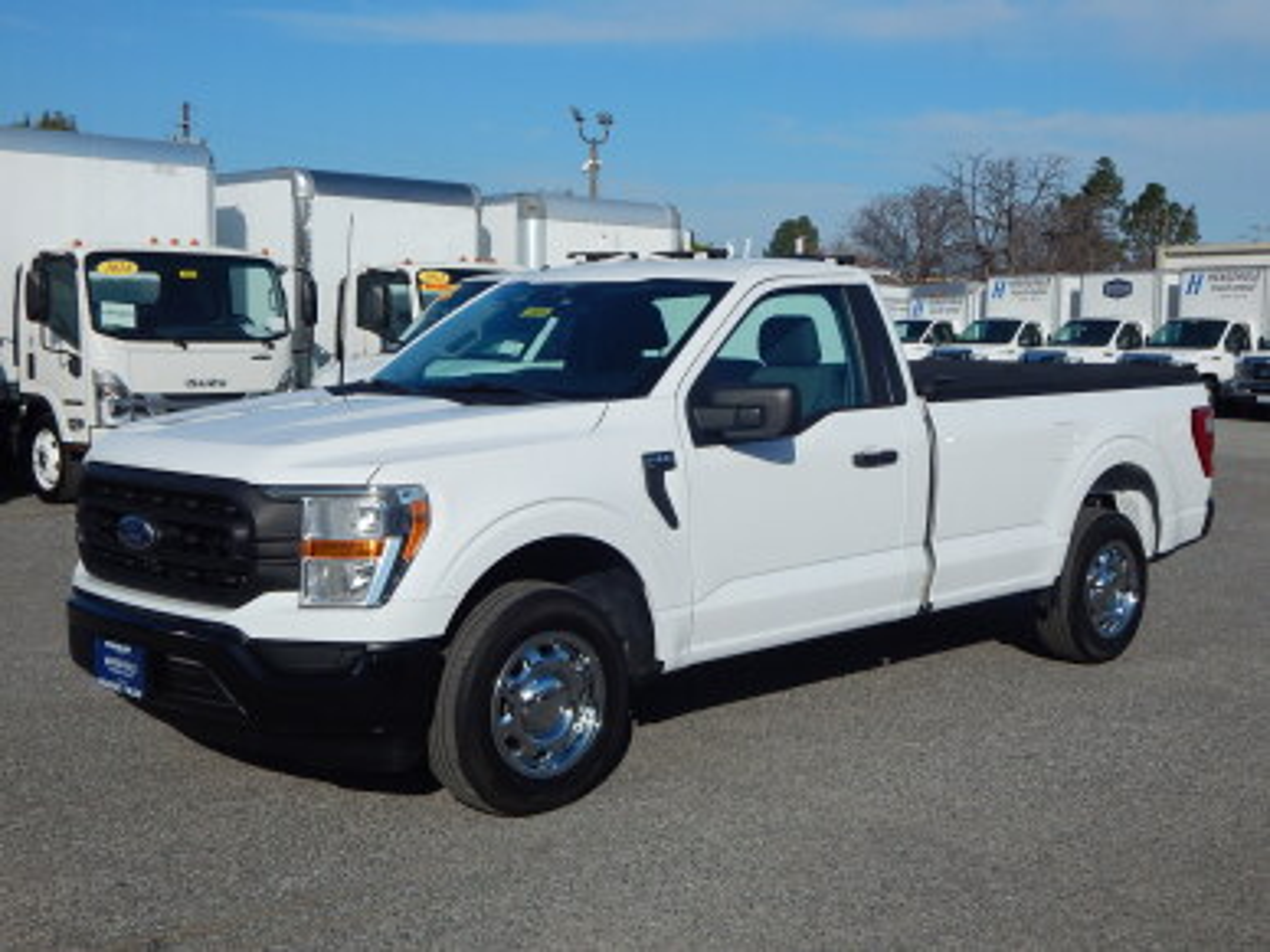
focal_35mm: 43
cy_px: 476
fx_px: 1578
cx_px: 635
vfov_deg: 33.6
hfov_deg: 43.9
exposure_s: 1/1000
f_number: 7.1
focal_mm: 7.7
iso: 125
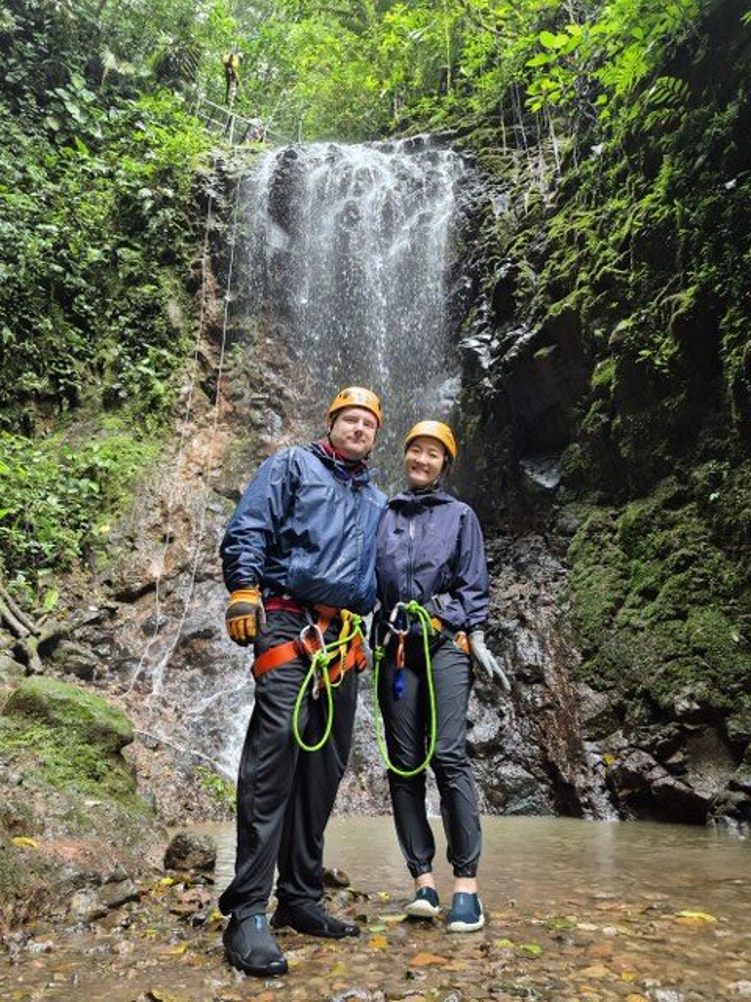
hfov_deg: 58.9
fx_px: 665
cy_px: 501
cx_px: 376
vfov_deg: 73.9
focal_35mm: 23
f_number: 1.8
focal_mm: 5.4
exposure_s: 1/120
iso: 640
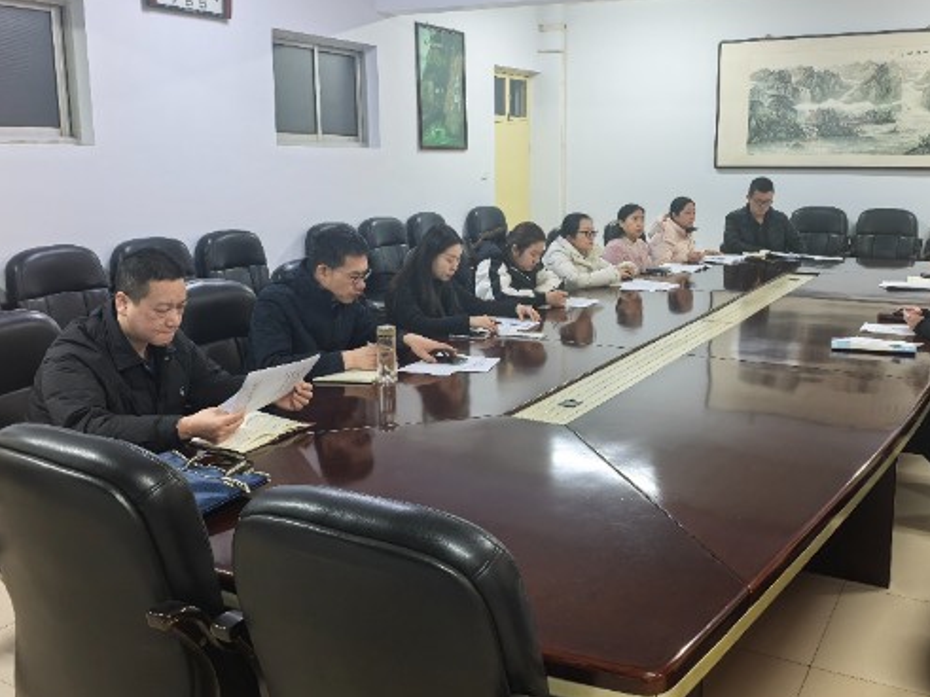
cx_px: 536
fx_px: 886
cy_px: 294
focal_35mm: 33
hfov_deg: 55.1
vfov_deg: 42.8
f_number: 4
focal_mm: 6.98
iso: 400
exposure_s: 1/50
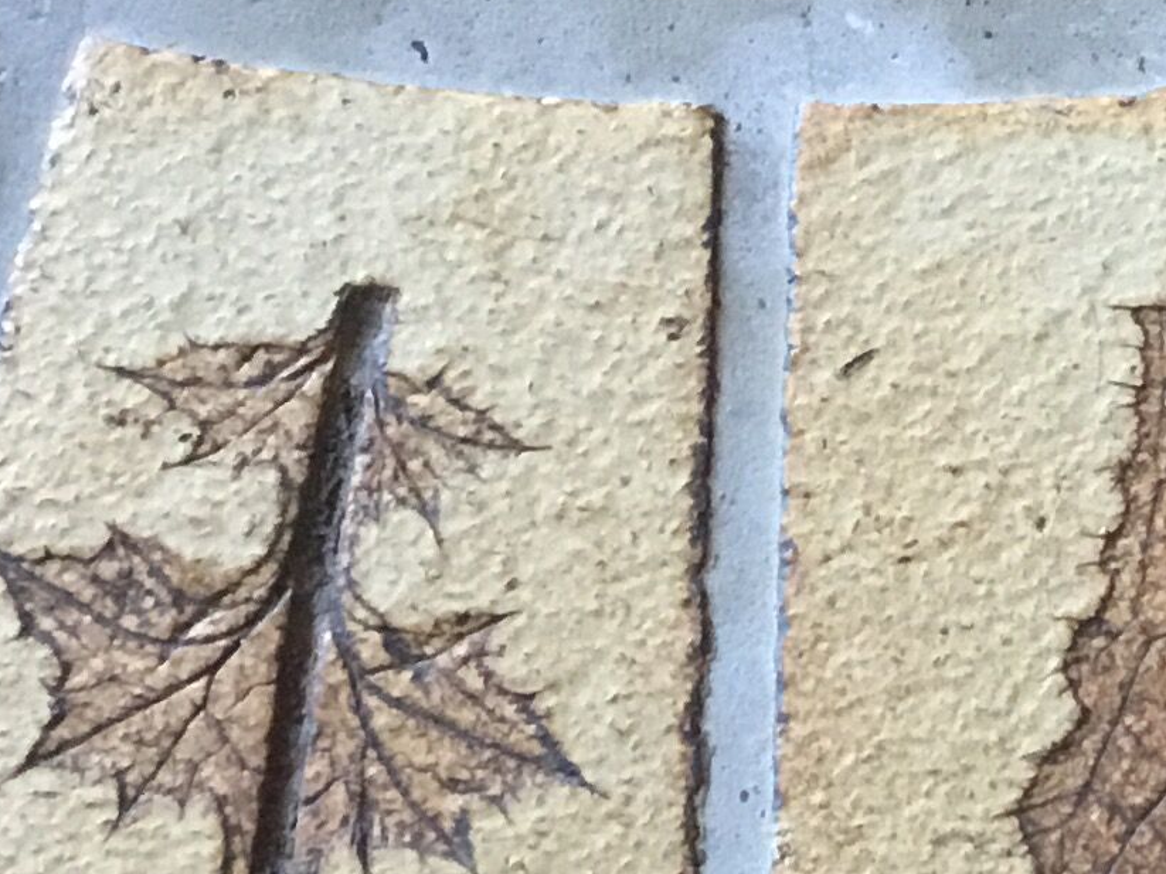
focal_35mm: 123
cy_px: 681
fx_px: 4143
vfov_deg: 12.0
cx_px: 1214
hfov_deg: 15.7
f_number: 2.4
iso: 250
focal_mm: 3.3
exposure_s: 1/33
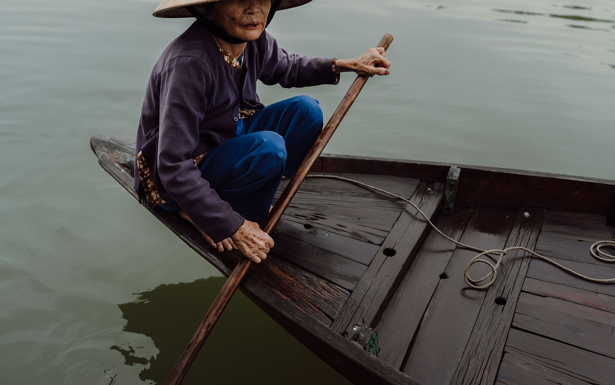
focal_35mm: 41
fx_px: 687
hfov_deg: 48.1
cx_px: 346
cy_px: 153
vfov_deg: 31.2
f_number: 2.8
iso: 100
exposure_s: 1/400
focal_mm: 35
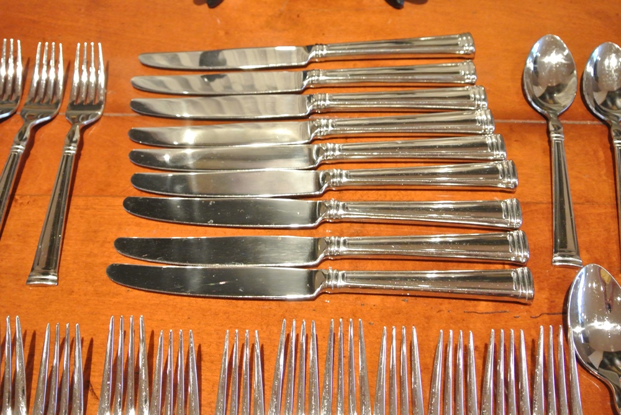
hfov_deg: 44.5
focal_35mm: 44
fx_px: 760
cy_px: 208
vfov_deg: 30.6
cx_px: 310
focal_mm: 16.3
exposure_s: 1/30
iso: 1800
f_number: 4.2
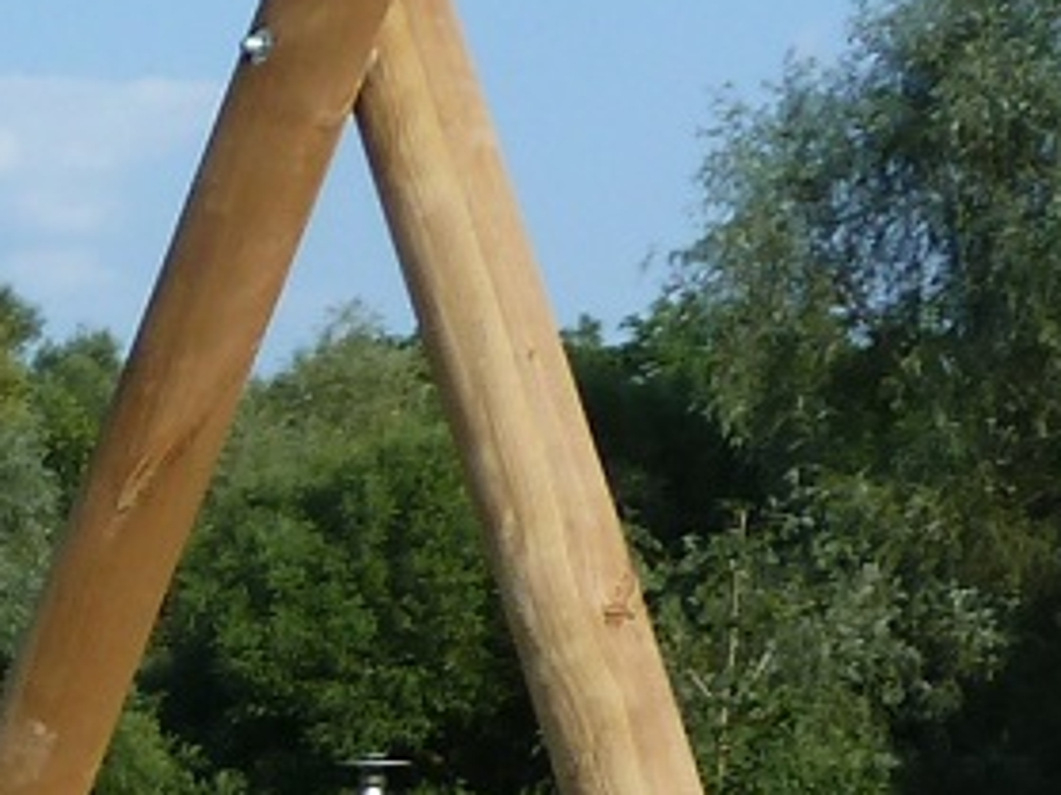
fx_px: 4779
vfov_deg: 9.3
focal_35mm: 156
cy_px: 1124
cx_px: -1612
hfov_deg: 10.6
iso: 80
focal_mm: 4.7
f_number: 4
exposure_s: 1/500
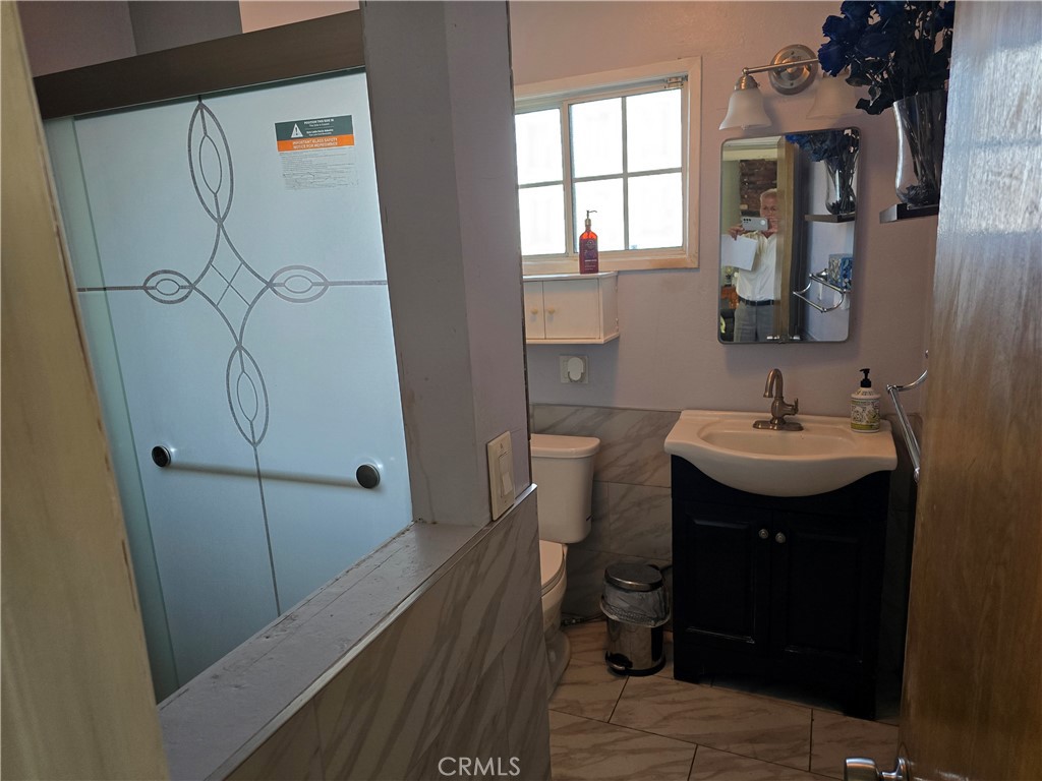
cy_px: 390
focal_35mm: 23
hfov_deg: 73.9
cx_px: 521
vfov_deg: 58.9
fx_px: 692
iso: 320
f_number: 1.7
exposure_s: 1/120
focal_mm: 6.3
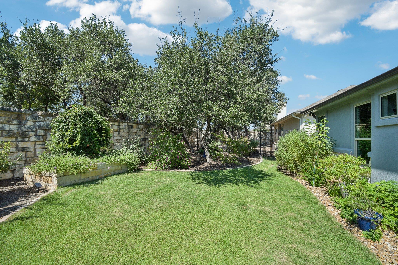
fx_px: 166
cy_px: 132
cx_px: 199
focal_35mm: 15
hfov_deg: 100.4
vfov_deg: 77.3
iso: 400
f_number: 8
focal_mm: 10
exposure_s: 1/500
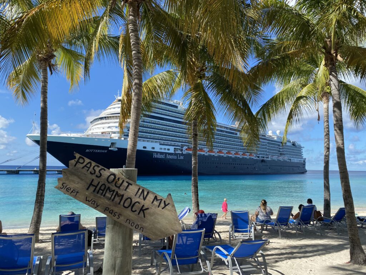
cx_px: 183
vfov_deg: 53.1
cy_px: 138
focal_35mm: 26
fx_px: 275
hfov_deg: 67.3
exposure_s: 1/2141
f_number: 1.8
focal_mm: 4.25
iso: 32
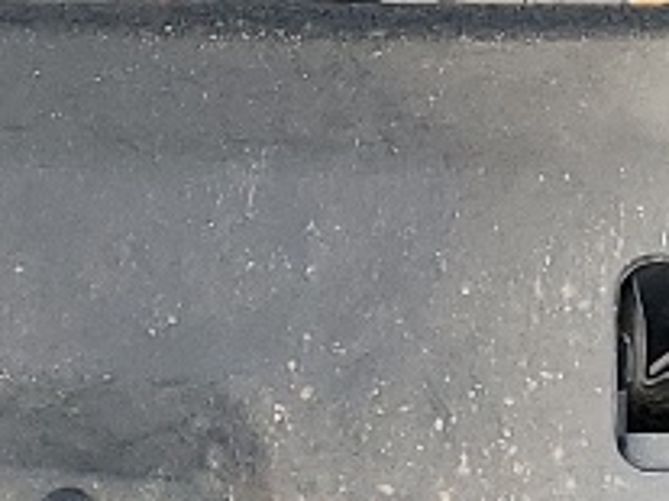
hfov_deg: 9.7
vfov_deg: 7.0
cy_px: -708
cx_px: 737
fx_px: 3882
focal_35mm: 201
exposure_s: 1/833
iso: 50
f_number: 1.5
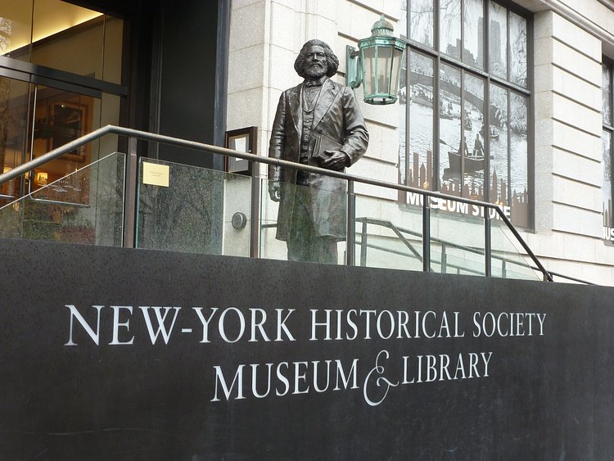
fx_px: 798
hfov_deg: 42.1
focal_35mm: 45
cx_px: 307
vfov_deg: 32.2
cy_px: 230
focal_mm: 8
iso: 200
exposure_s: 1/60
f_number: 4
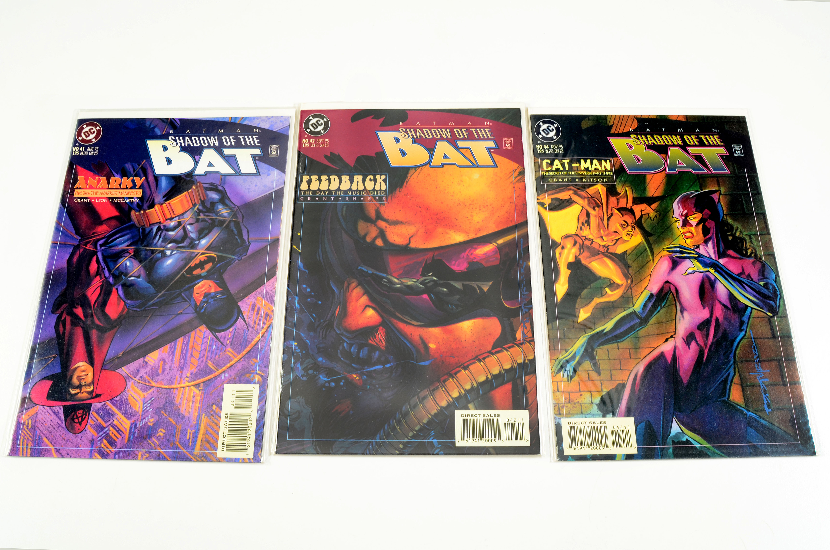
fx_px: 690
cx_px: 415
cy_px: 275
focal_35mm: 30
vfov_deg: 43.4
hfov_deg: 62.0
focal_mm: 20
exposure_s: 1/160
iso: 200
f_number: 13
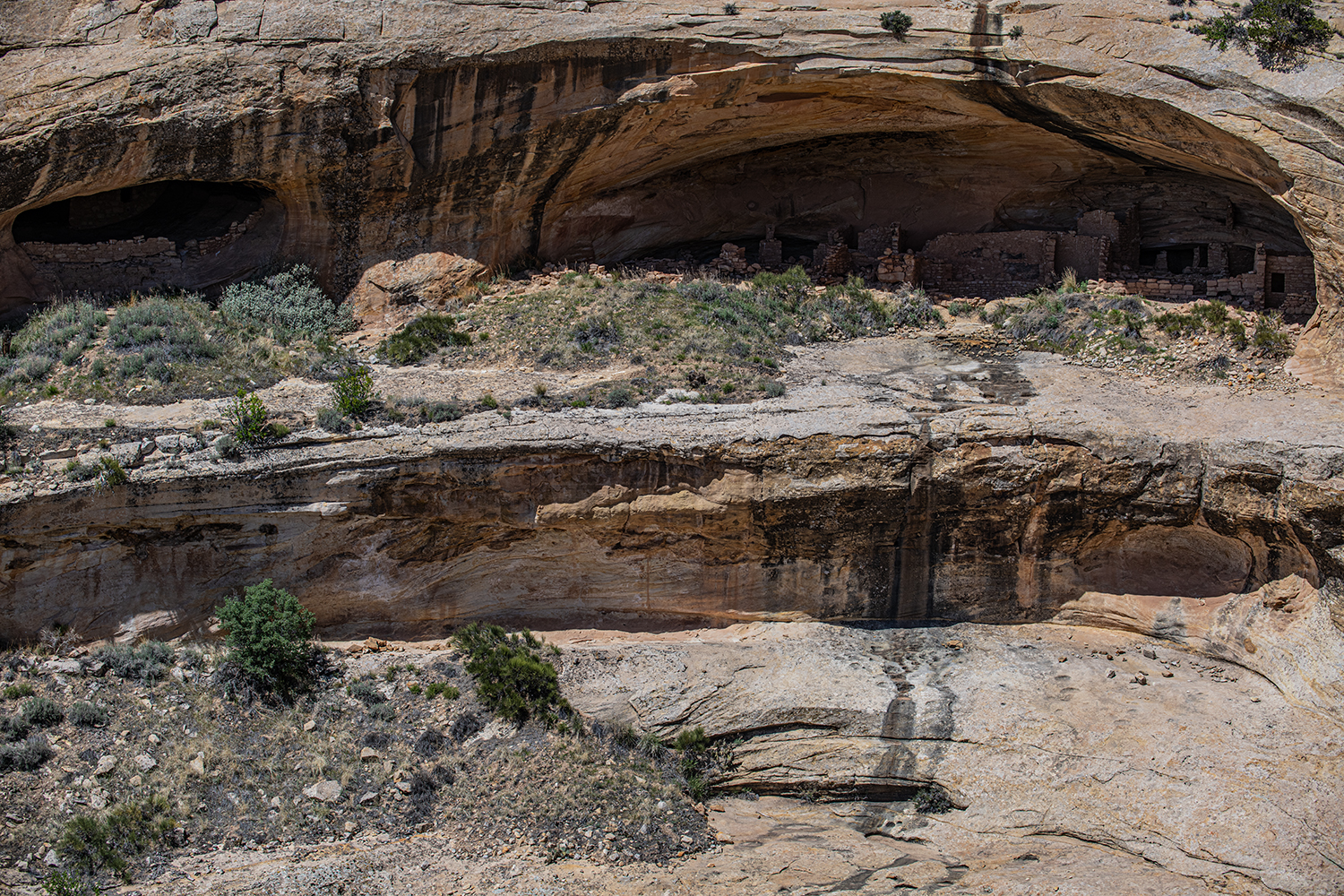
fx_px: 2613
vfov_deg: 19.5
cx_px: 672
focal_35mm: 70
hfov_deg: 28.8
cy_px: 448
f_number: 7.1
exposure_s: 1/200
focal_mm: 70
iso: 100
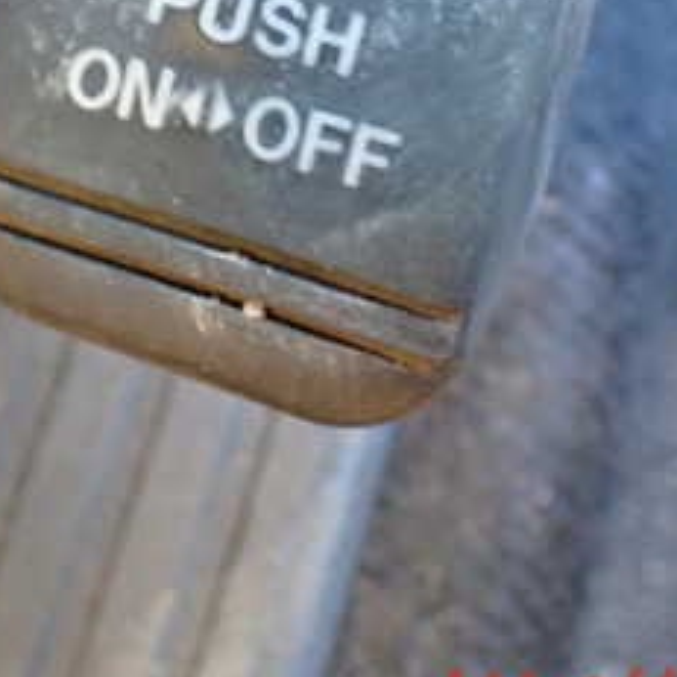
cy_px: 76
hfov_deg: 24.9
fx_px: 1527
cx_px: 232
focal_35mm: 69
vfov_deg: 24.3
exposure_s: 1/30
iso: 800
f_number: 2.3
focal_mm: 5.4
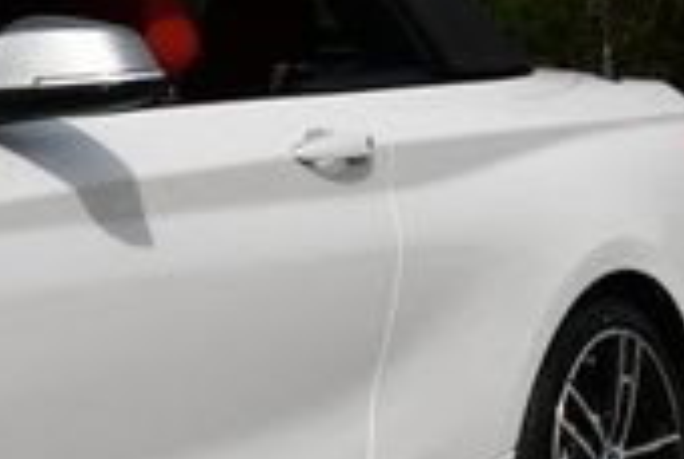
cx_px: -406
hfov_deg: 9.4
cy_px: 173
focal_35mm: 211
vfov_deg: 6.5
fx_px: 4016
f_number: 10
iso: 100
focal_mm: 28
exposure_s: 1/400
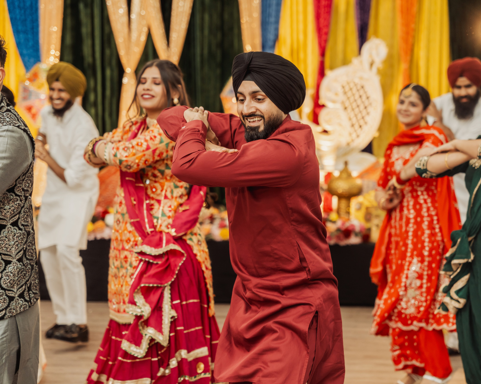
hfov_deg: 24.1
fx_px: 1125
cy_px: 192
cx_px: 277
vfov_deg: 19.4
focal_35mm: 79
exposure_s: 1/200
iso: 800
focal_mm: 70
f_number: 2.8
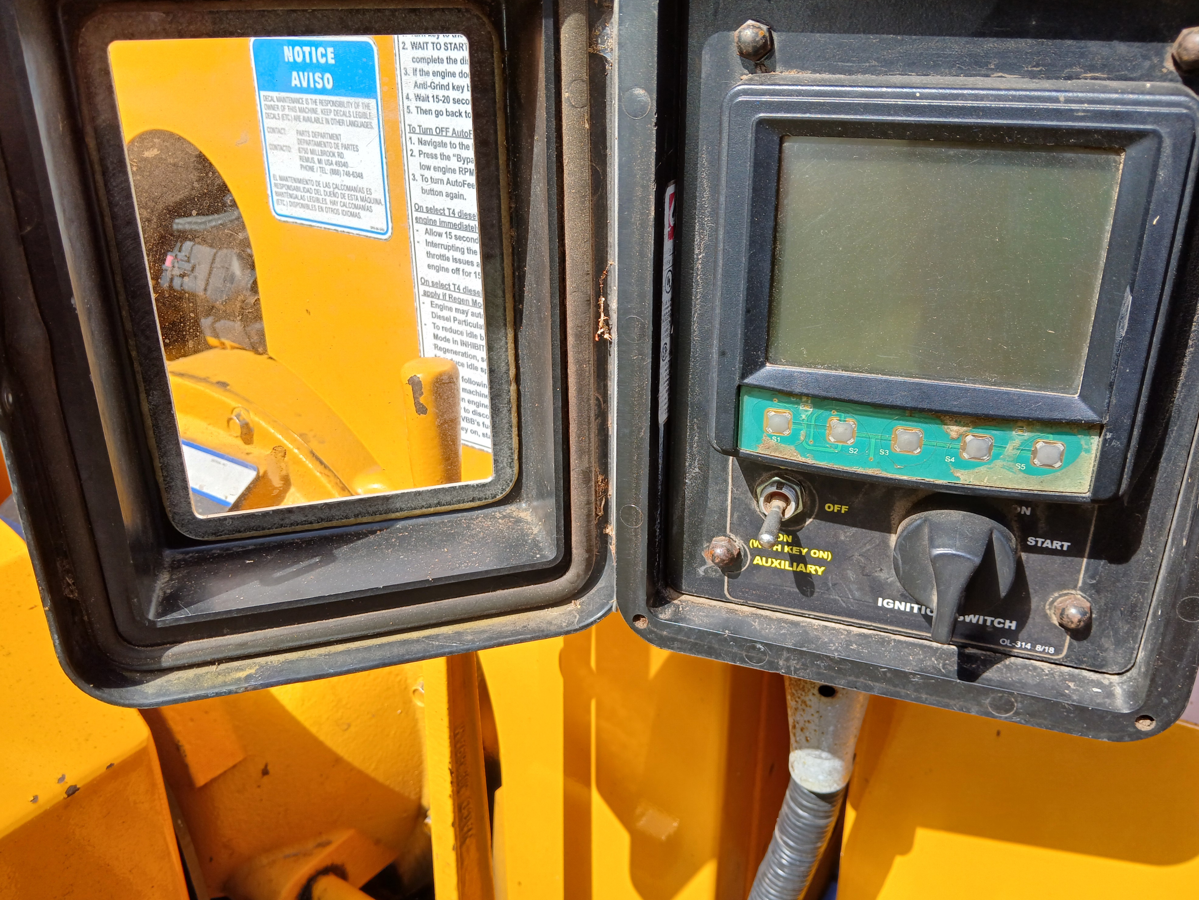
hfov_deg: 65.3
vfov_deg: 51.4
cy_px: 453
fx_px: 935
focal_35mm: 27
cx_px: 607
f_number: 1.8
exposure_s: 1/455
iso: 20
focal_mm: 3.98
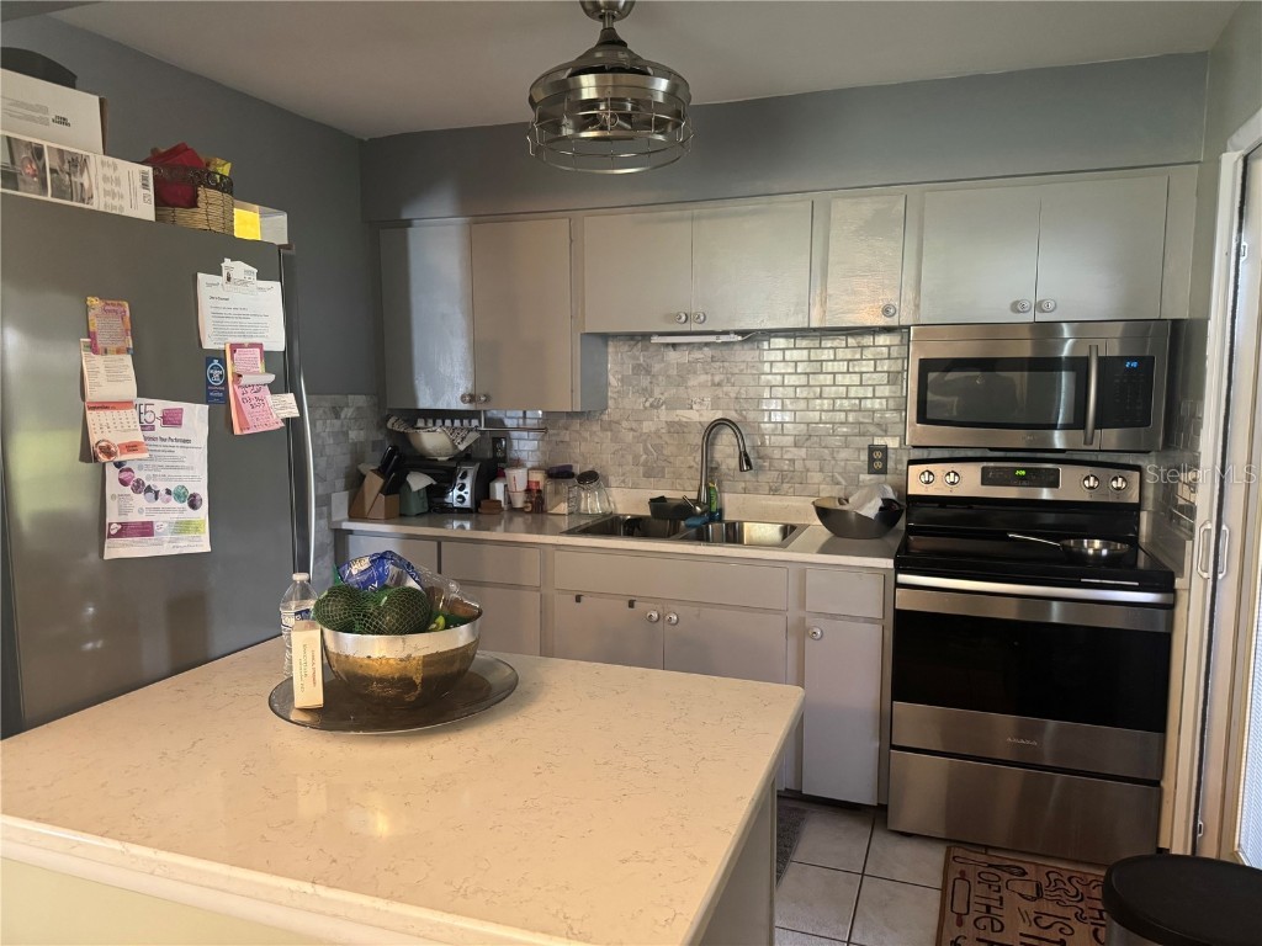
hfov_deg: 71.6
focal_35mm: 24
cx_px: 631
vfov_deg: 56.8
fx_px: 875
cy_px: 473
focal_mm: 6.76
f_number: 1.78
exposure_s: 1/60
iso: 640
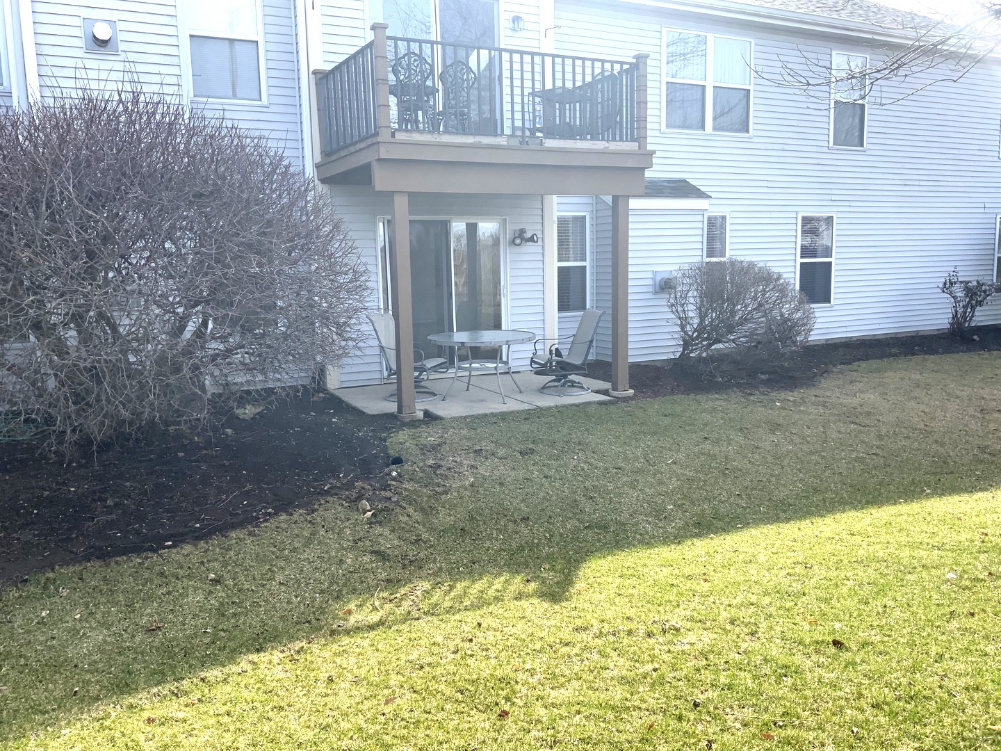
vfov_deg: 48.2
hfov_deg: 61.7
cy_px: 376
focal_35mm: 29
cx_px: 500
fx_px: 839
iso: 16
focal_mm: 3
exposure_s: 1/627
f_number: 1.8
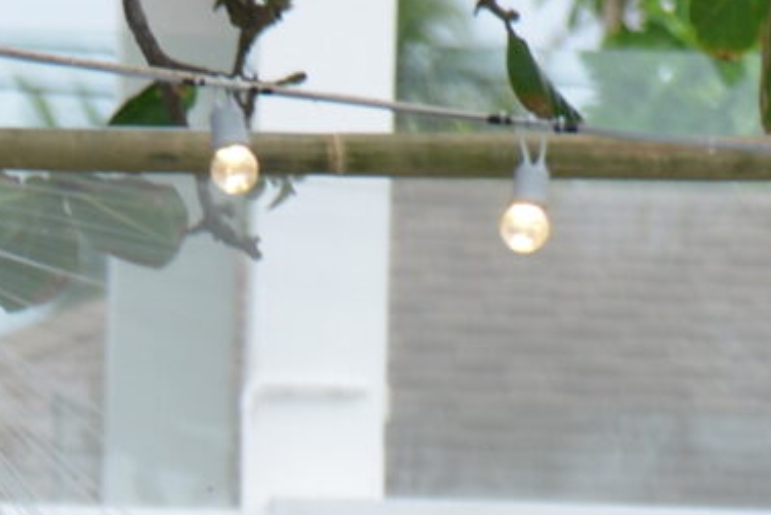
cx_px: -468
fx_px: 17446
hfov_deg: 2.5
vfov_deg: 1.7
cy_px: 1618
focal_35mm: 814
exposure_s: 1/125
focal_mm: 120
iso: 640
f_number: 4
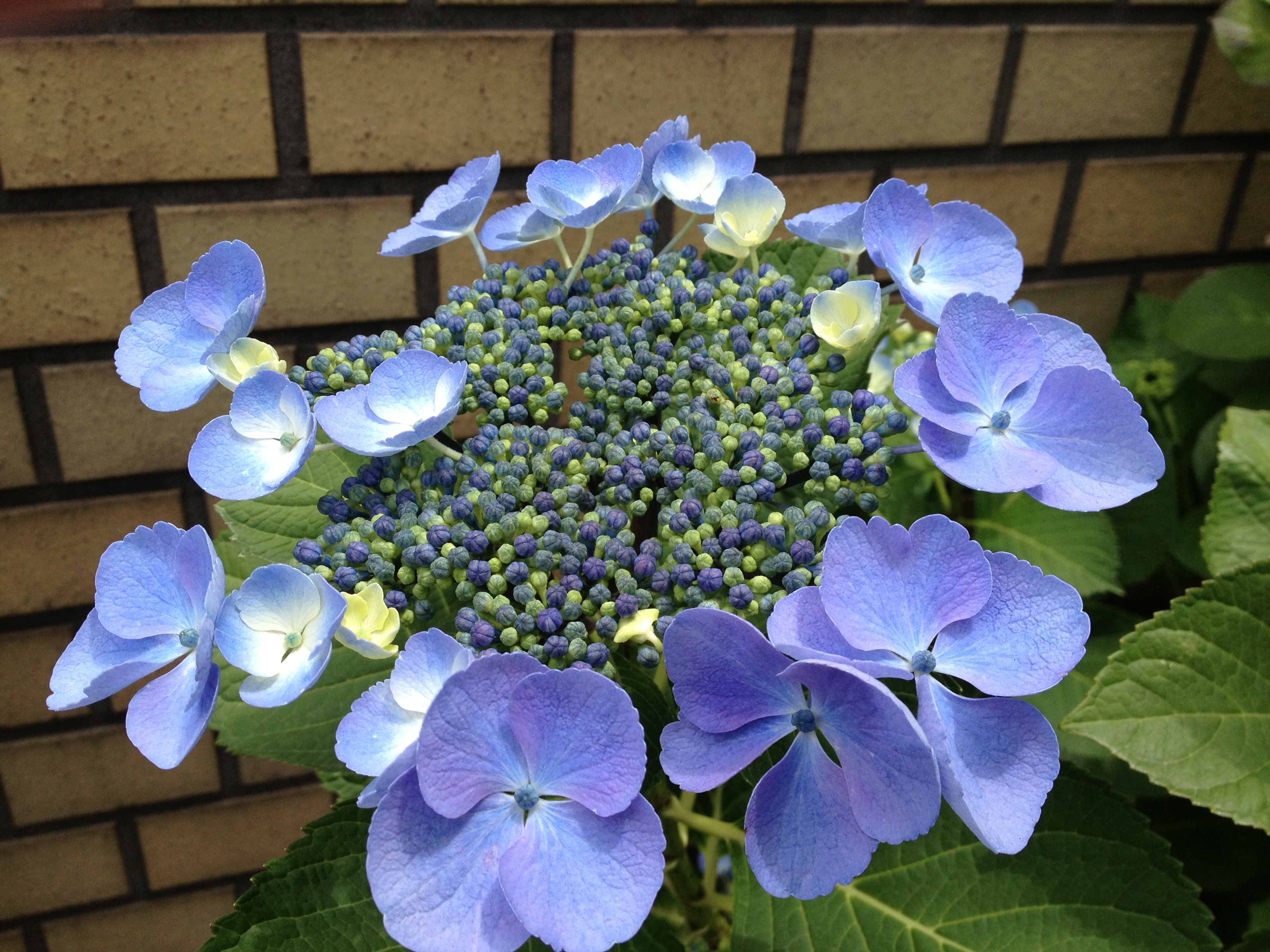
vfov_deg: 40.7
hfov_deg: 52.6
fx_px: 1284
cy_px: 476
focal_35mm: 35
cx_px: 635
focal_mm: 4.28
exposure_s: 1/1022
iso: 50
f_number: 2.4
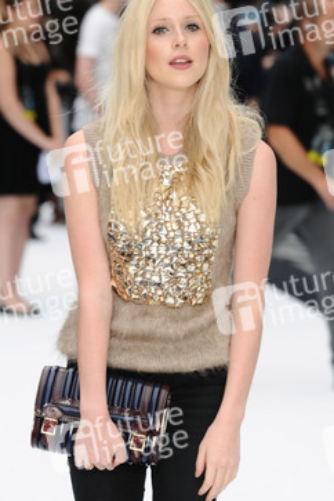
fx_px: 2415
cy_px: 233
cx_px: 158
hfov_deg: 7.9
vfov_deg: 11.8
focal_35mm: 174
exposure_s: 1/160
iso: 320
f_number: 4
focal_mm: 105
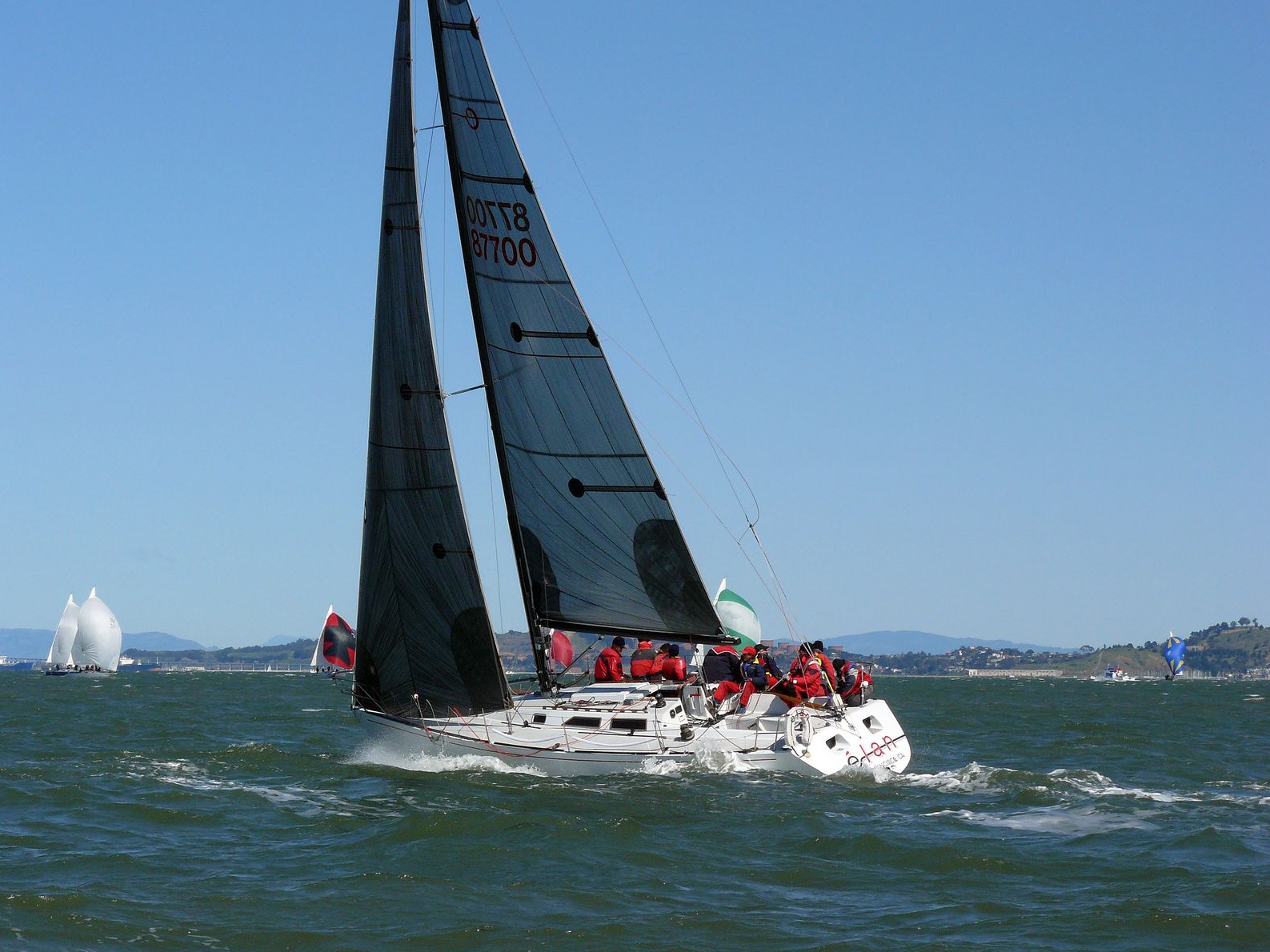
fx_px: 4402
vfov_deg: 12.3
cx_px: 635
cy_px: 474
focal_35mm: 120
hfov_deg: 16.4
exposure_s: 1/800
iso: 100
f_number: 5.6
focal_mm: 19.9
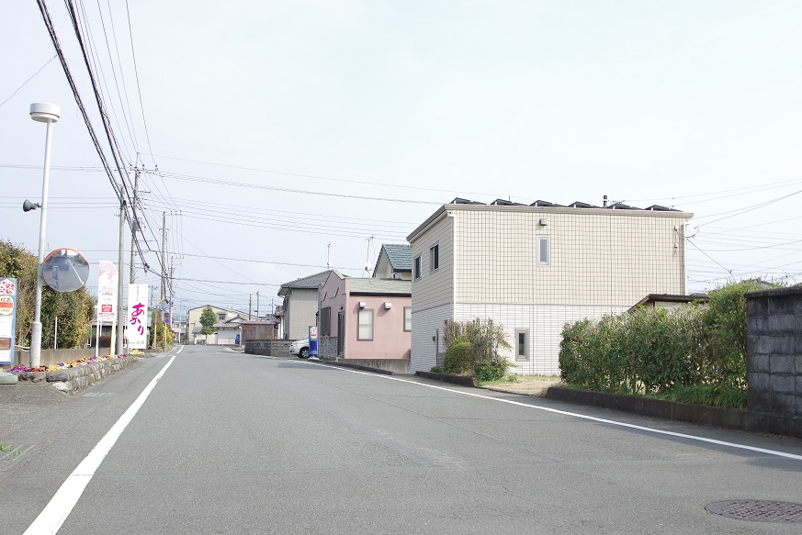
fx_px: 847
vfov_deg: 35.1
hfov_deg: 50.7
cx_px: 387
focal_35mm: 38
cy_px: 279
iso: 100
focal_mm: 24
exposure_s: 1/160
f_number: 8
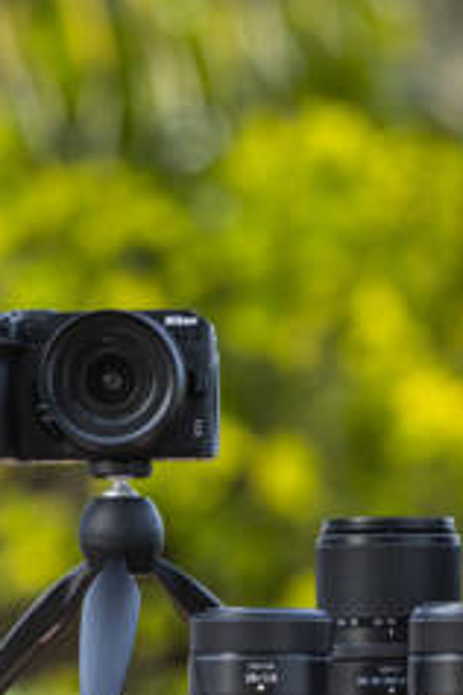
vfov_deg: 5.3
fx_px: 7562
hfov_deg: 3.5
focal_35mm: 392
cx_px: 347
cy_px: 298
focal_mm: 165
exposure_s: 1/500
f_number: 4
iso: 200
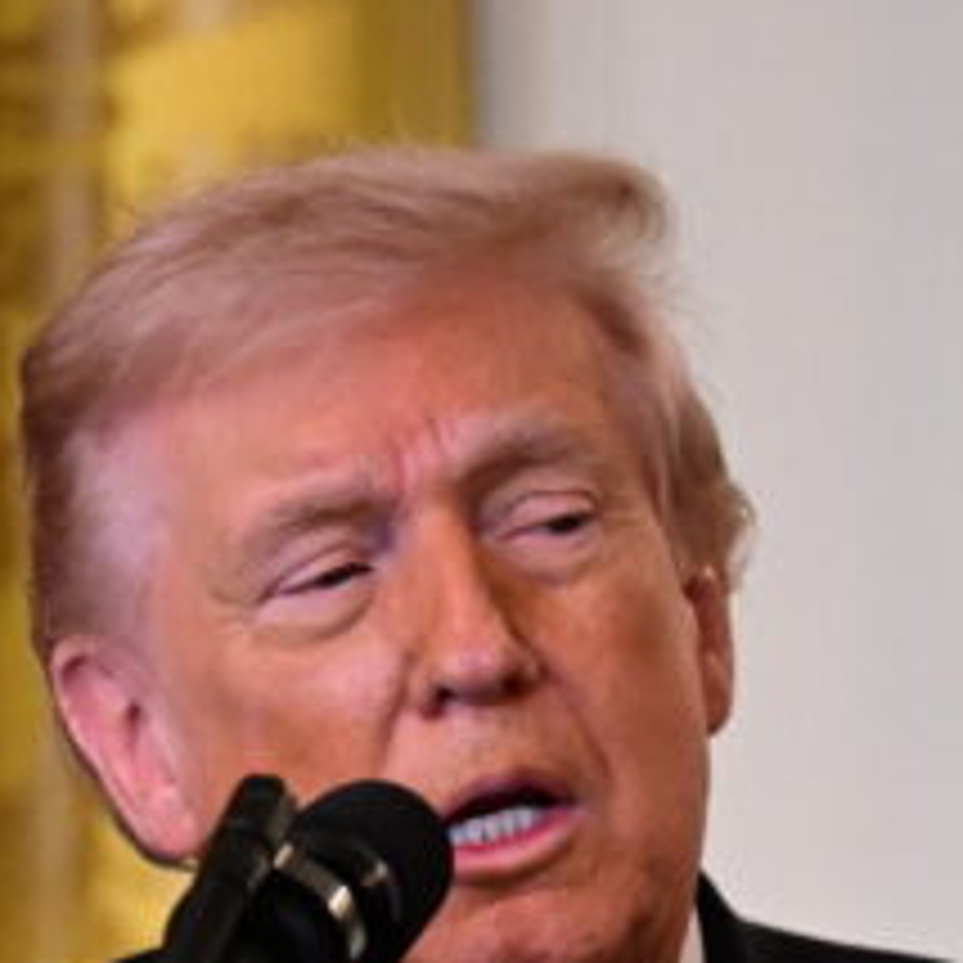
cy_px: 1678
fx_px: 25557
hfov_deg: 2.2
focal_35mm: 812
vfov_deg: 2.2
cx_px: 99
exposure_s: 1/320
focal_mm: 170
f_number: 2.8
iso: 5000
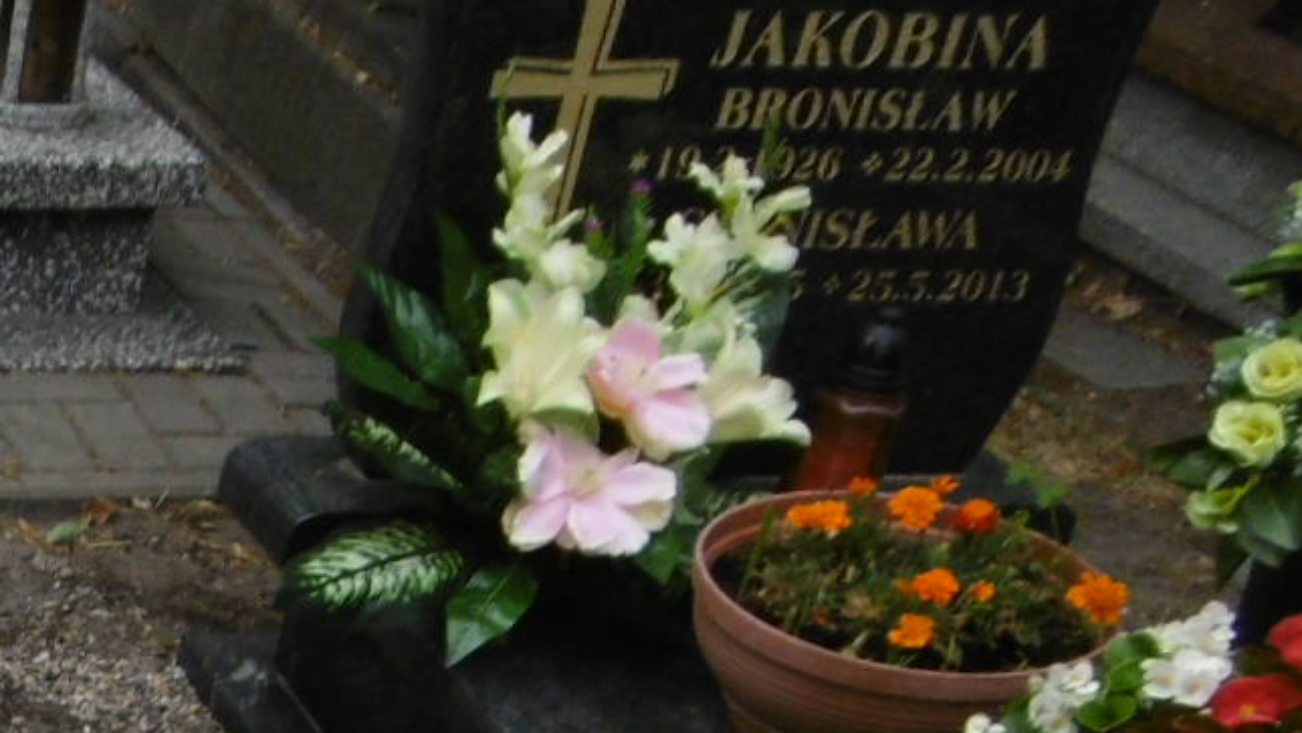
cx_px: -618
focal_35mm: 83
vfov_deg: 13.4
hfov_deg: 21.7
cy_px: 1238
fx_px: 2866
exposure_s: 1/250
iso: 100
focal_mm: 4.3
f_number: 3.1
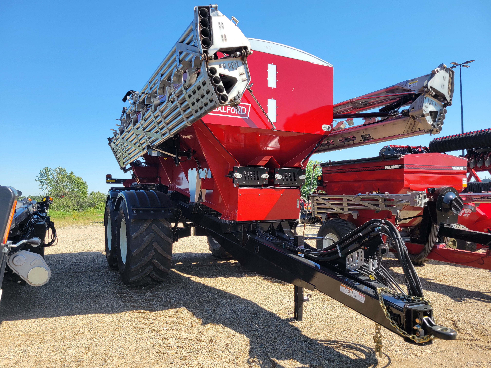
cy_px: 184
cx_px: 246
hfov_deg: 67.3
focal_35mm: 26
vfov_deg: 53.1
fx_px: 369
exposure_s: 1/1199
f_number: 1.8
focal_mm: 5.4
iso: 40
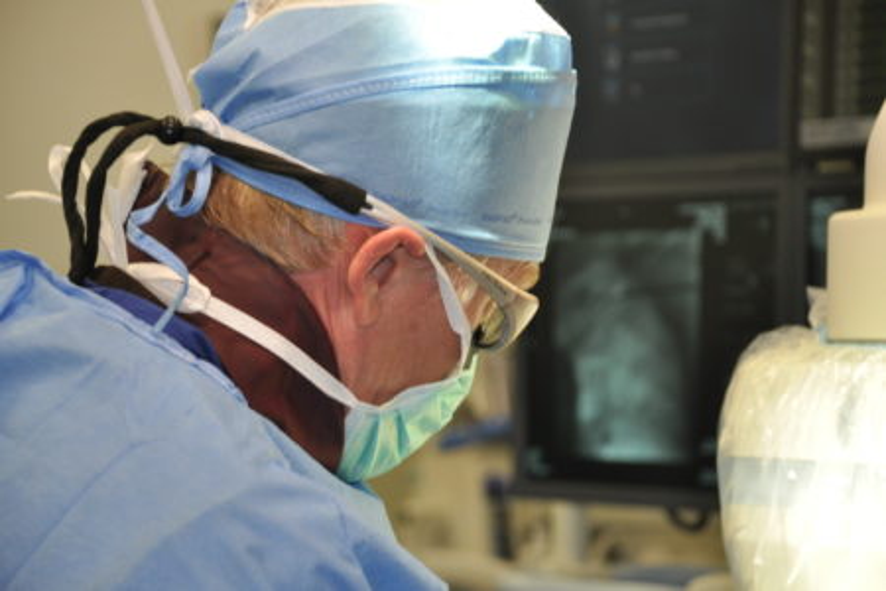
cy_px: 296
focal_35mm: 150
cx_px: 443
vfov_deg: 9.1
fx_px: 3691
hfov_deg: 13.7
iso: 800
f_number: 5.6
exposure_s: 1/80
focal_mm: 100
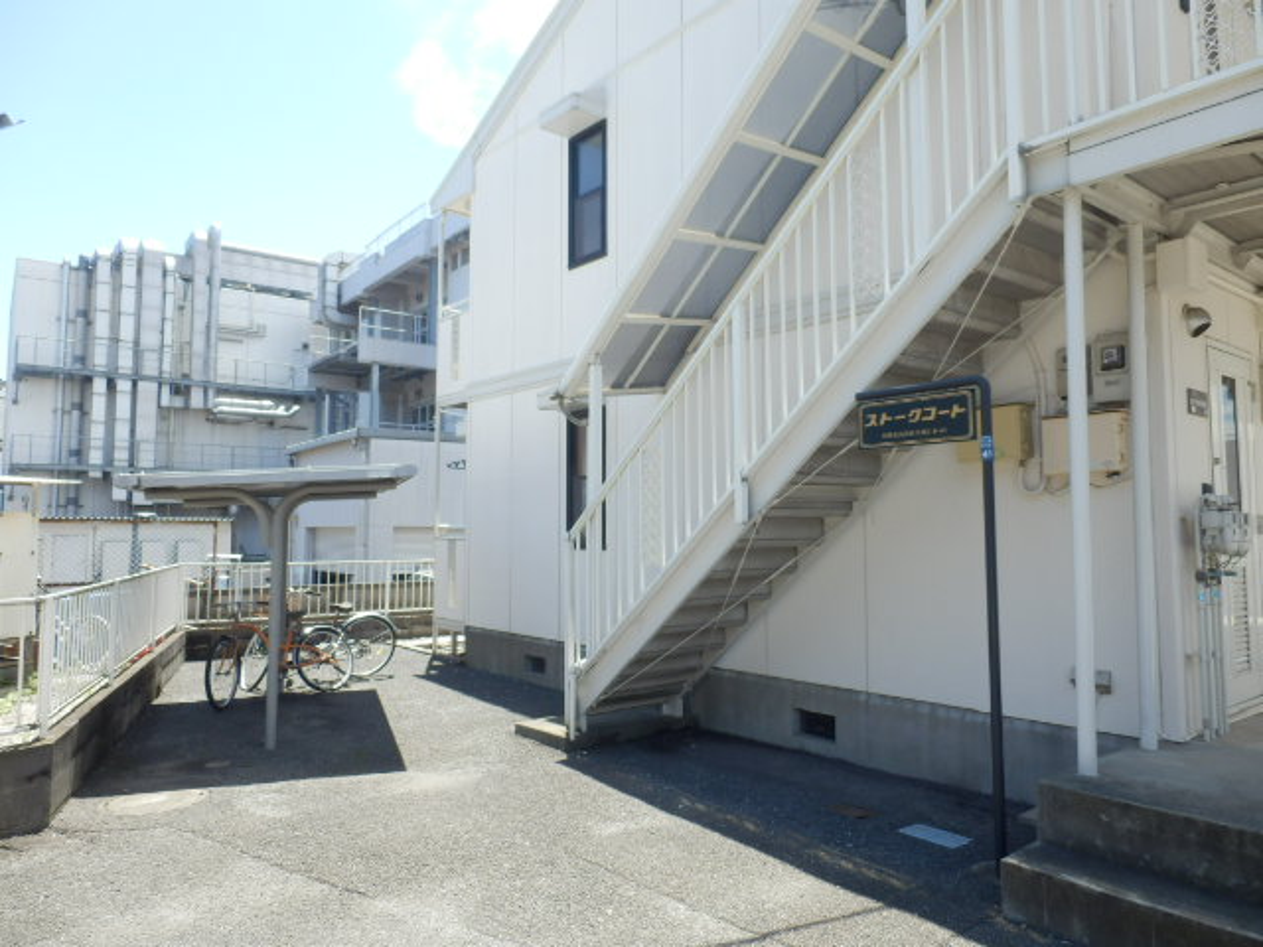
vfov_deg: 56.8
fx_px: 876
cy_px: 474
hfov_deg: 71.6
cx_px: 632
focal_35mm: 24
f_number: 3
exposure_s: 1/400
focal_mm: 4.2
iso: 80
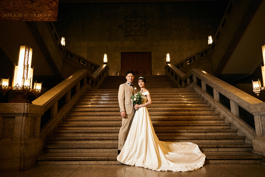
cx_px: 132
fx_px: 177
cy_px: 88
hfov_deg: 73.7
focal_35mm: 24
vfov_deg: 53.1
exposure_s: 1/160
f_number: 2.8
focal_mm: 24
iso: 320
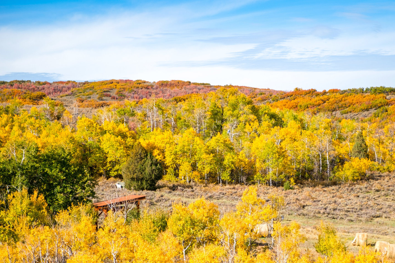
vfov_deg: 12.9
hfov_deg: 19.3
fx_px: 1163
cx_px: 225
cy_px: 166
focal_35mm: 106
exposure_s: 1/2000
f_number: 2.8
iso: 200
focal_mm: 55
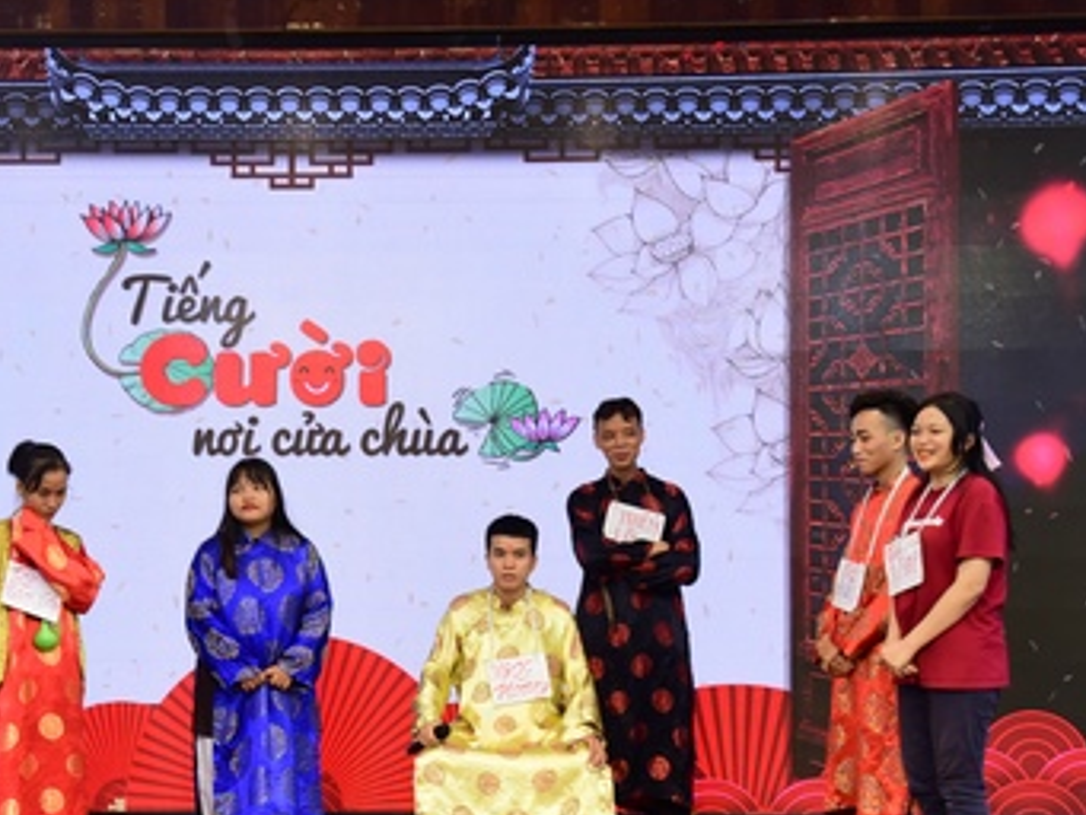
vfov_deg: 16.7
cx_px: 306
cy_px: 559
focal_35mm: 88
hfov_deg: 22.1
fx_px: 2762
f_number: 5
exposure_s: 1/30
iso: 1250
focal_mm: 48
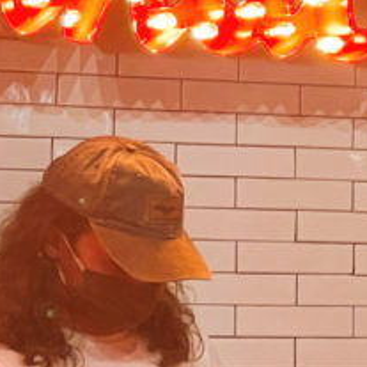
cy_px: 62
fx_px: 1547
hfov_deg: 12.7
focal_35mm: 129
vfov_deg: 13.4
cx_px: -227
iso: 125
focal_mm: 4.2
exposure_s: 1/60
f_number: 1.6
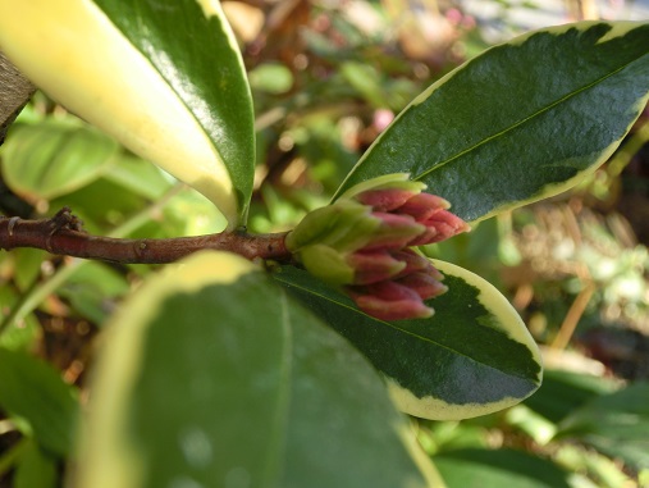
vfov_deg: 38.7
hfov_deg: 50.1
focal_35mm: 37
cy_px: 244
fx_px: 694
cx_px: 324
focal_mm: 6.5
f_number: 4.1
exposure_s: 1/125
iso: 100
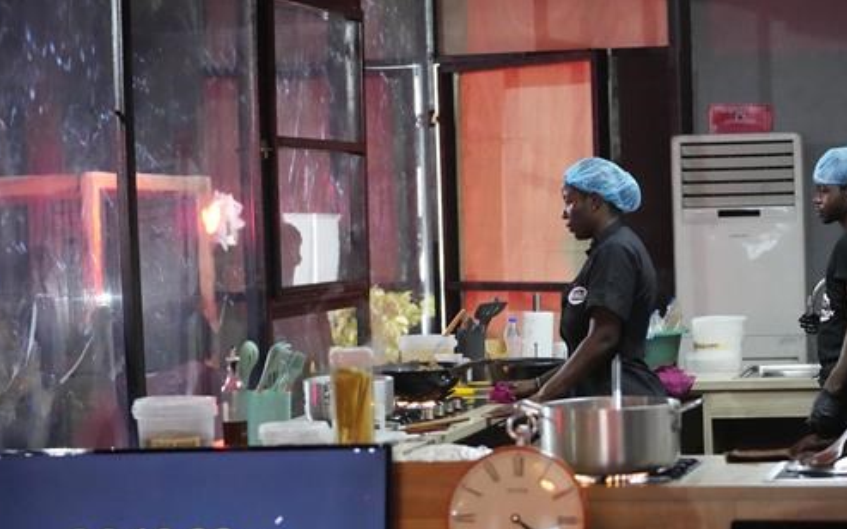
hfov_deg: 22.1
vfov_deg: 13.9
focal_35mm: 94
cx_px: 503
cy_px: 365
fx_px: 2170
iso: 12800
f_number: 2.8
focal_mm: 70
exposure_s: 1/640
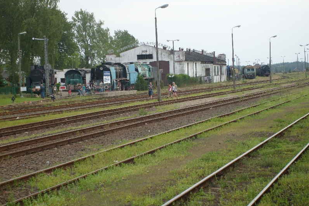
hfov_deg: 18.4
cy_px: 109
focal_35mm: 111
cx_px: 155
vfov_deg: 12.3
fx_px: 953
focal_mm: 17.4
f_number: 4.9
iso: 80
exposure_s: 1/350
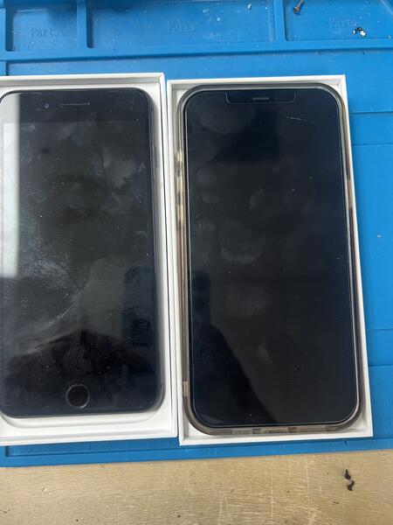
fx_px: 394
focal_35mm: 26
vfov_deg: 67.3
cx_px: 196
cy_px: 262
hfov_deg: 53.1
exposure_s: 1/60
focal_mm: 5.7
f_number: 1.5
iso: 160
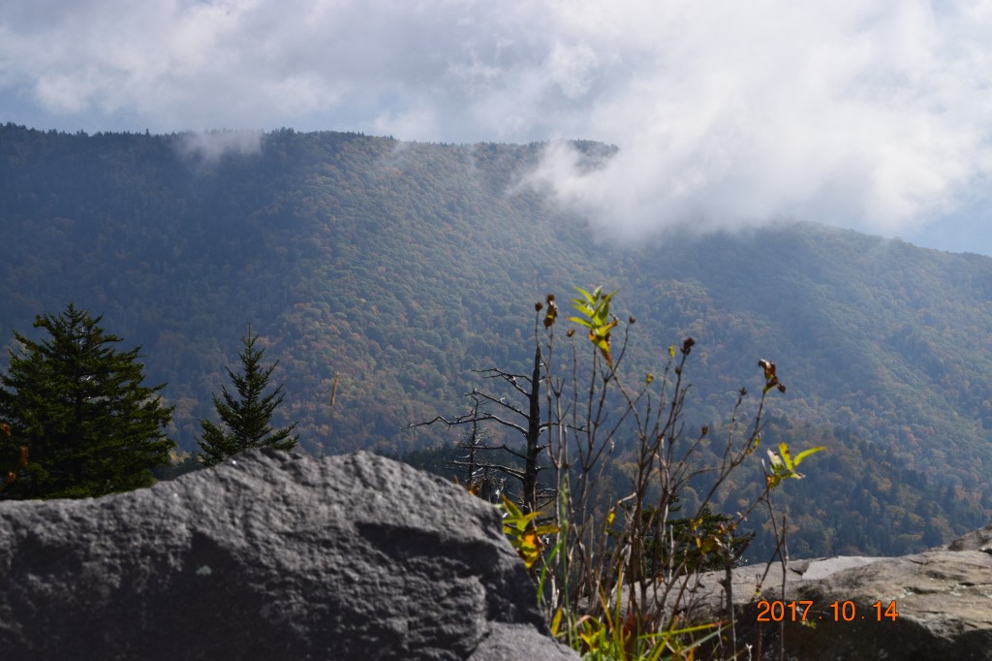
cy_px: 330
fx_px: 2272
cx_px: 496
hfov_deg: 24.6
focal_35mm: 82
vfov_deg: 16.5
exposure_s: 1/500
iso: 250
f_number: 11
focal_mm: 55
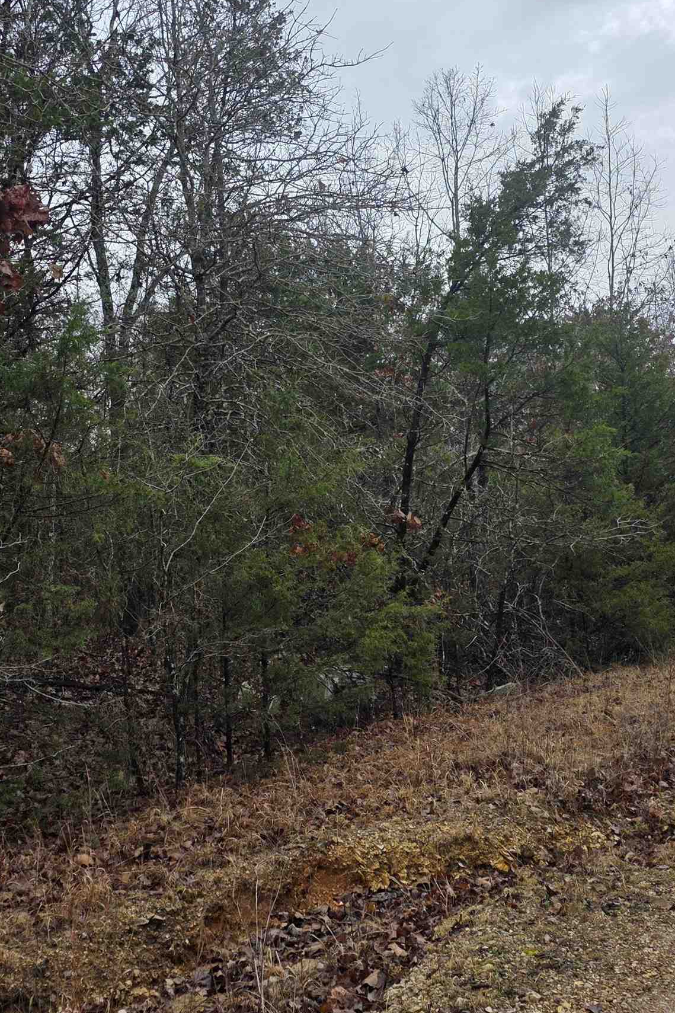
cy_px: 523
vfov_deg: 45.4
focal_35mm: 43
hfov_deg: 31.2
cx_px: 365
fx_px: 1210
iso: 25
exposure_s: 1/359
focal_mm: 6.3
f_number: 1.7
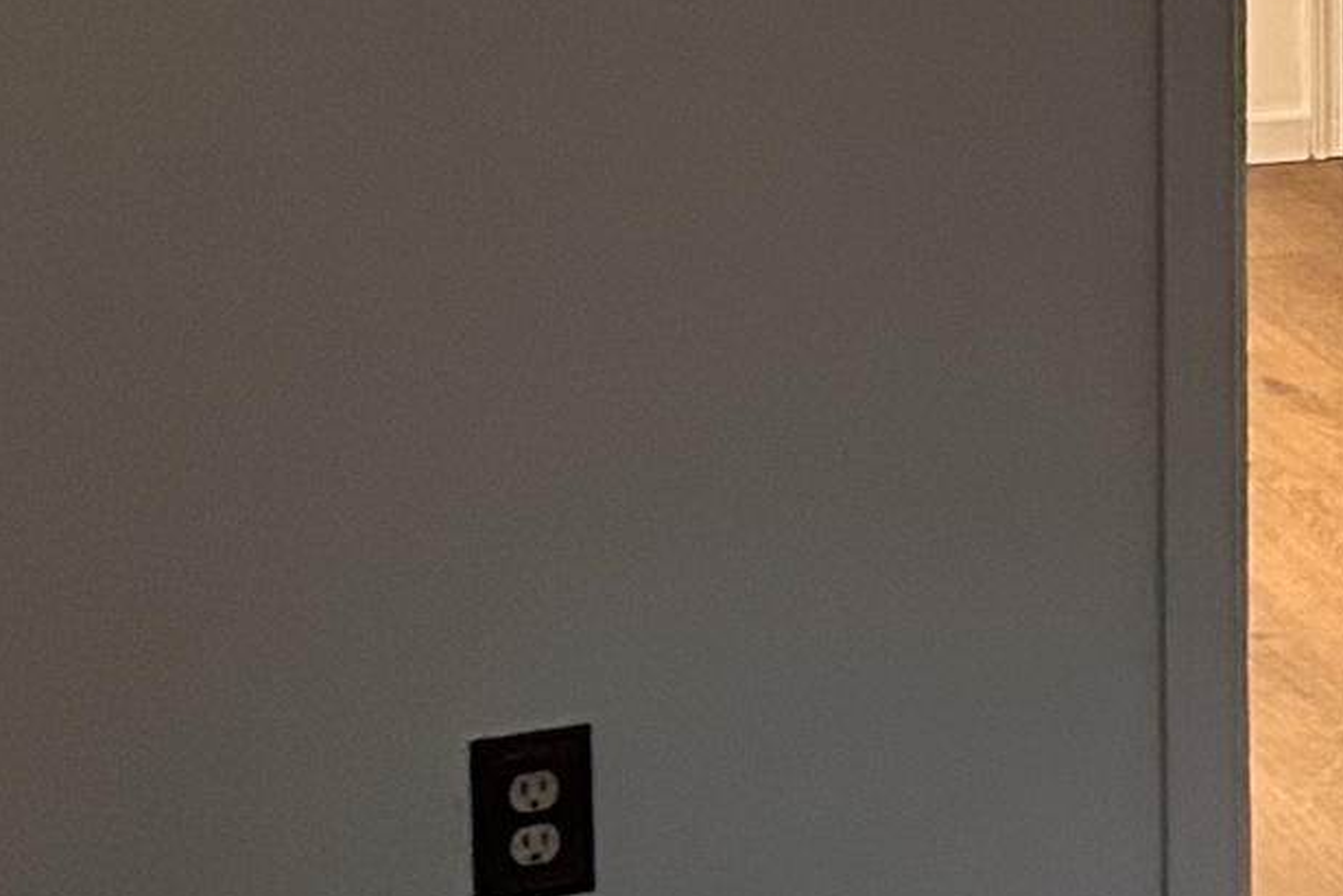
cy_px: -385
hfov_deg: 13.1
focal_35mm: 135
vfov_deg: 9.9
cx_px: 2684
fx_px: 5036
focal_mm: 5.7
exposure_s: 1/40
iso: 500
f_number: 1.5
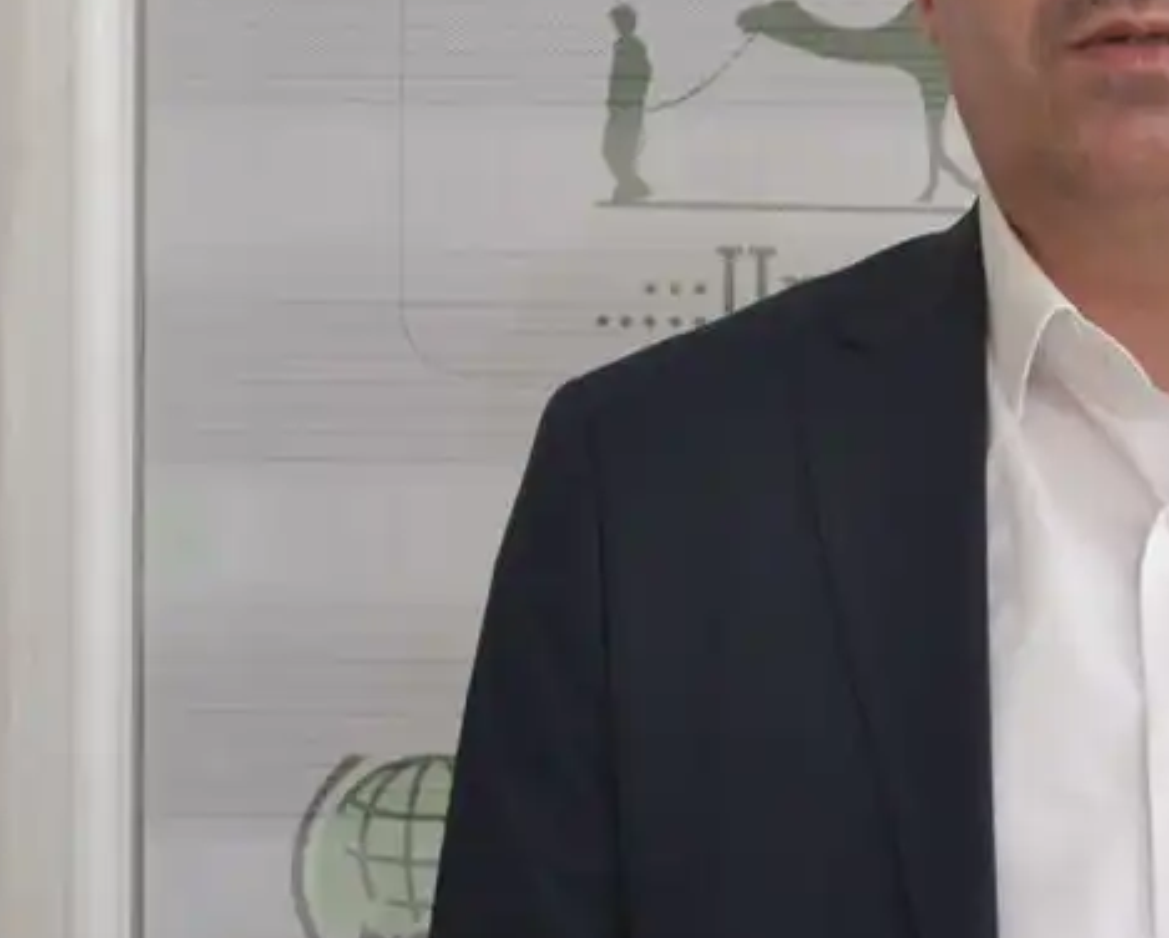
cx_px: 1271
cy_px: 551
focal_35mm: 172
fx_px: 5956
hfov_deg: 11.1
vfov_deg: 9.0
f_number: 5.3
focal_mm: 42
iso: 800
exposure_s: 1/60
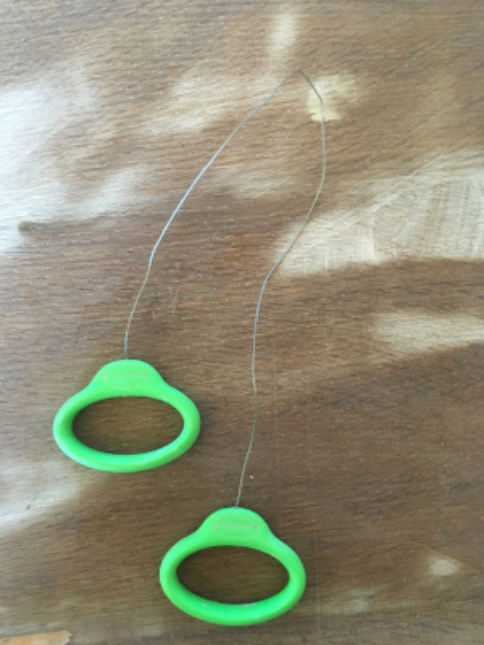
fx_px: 541
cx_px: 242
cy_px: 322
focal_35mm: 29
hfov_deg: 48.2
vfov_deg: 61.7
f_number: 2.2
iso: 250
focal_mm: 4.15
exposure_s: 1/33
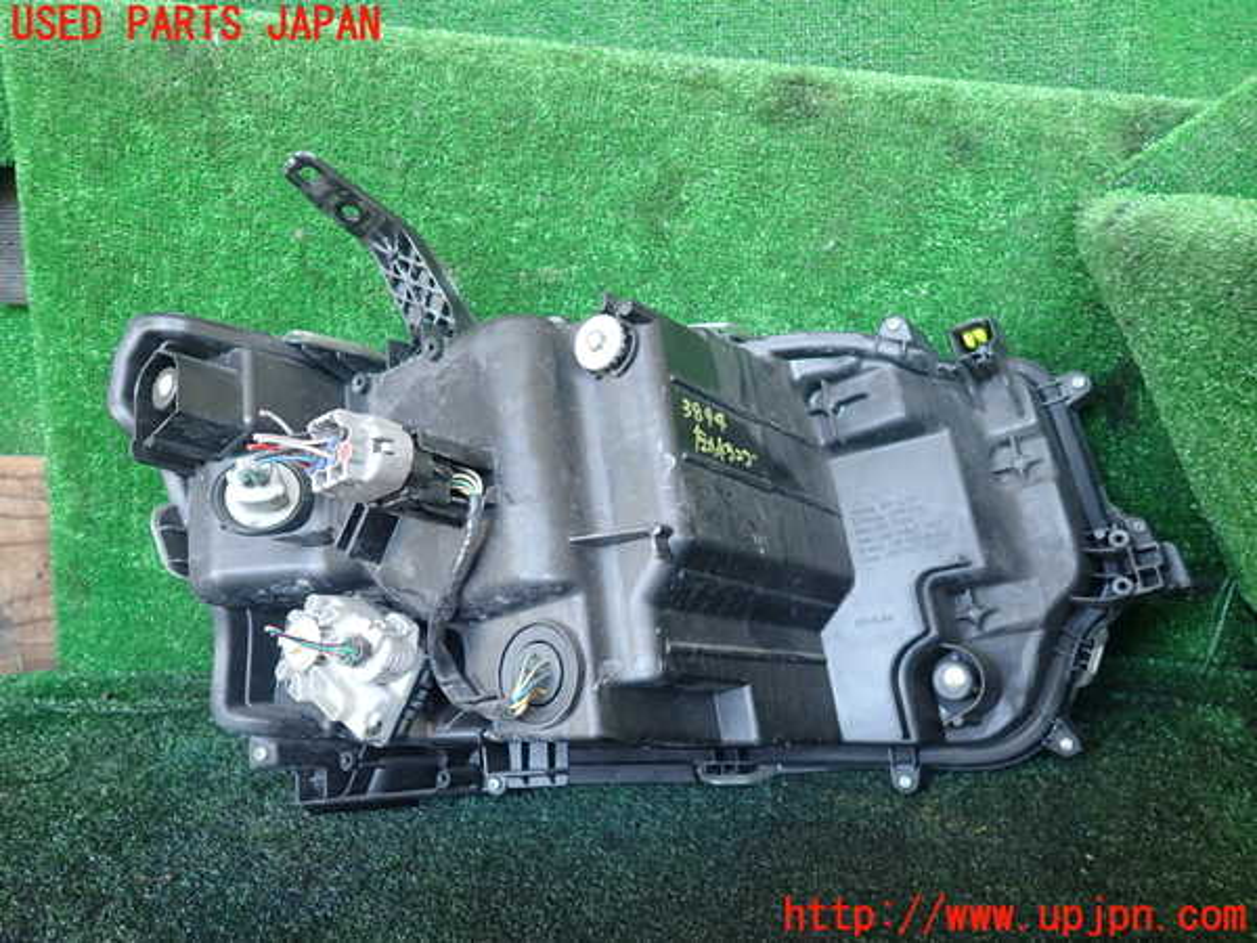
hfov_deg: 69.4
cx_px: 628
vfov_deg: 54.9
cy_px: 472
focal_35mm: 25
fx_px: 908
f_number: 2
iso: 200
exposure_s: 1/50
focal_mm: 4.5
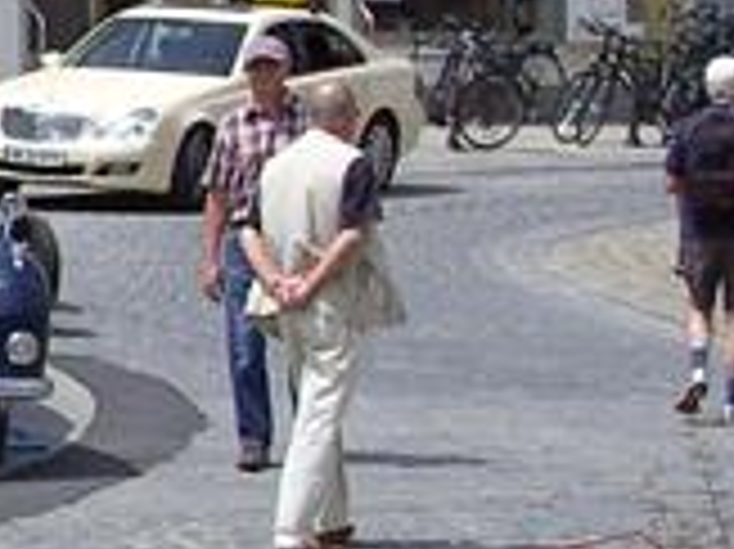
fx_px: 4916
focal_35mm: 232
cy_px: 194
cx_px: -630
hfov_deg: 8.2
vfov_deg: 6.4
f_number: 5.6
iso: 64
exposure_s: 1/320
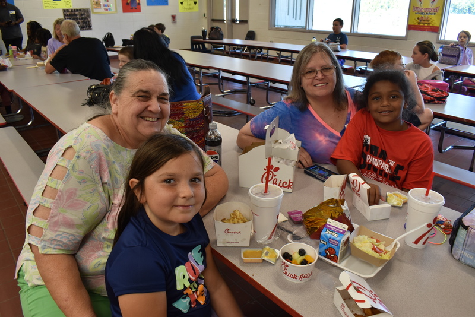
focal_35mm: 27
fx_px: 356
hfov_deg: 67.4
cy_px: 158
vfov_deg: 48.0
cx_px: 238
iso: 280
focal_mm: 18
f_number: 7.1
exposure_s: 1/30
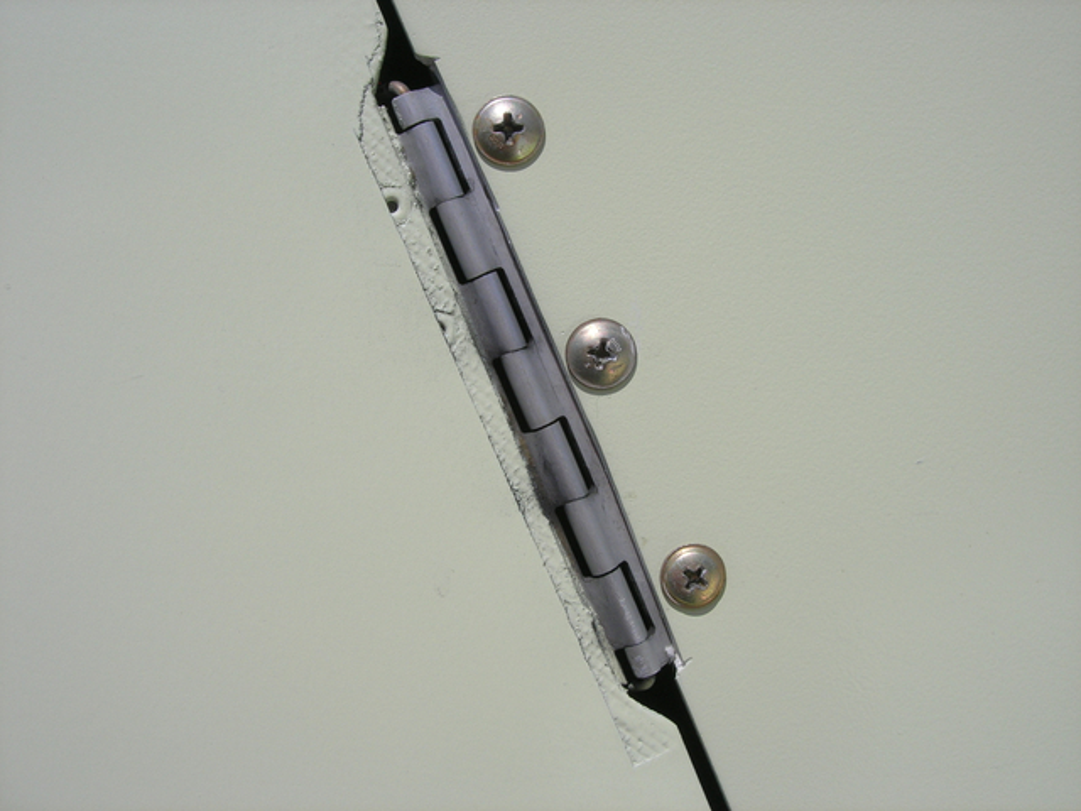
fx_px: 1187
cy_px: 406
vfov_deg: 37.7
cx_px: 540
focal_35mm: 38
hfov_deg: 49.0
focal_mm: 7.8
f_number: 4.8
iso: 64
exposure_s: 1/1524
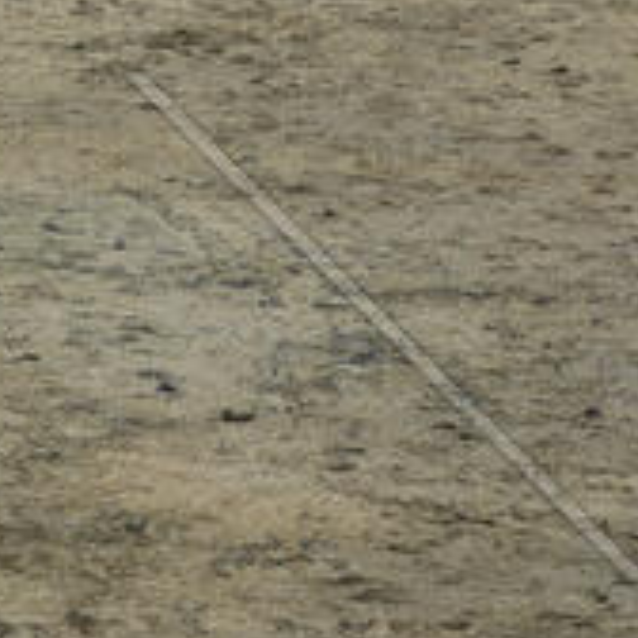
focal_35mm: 265
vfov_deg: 6.6
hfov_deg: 6.6
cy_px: -122
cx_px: -65
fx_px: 5526
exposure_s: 1/250
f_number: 5.6
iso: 100
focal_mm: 40
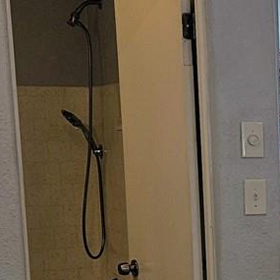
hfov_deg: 14.2
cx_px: 435
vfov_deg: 15.0
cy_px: 275
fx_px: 1043
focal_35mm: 114
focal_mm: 5.4
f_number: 1.8
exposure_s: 1/60
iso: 25
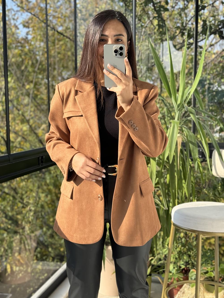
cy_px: 149
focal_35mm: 48
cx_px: 112
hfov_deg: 30.3
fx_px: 414
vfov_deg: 39.7
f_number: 1.78
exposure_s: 1/394
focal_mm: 6.76
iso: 64
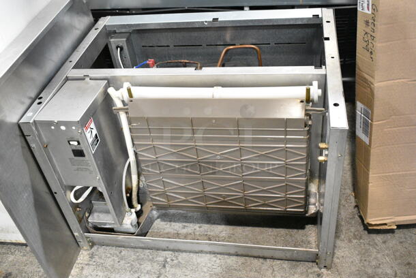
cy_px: 139
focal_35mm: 38
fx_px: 434
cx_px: 208
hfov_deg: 51.2
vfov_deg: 35.6
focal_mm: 25
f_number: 5.6
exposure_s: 1/160
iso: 6400
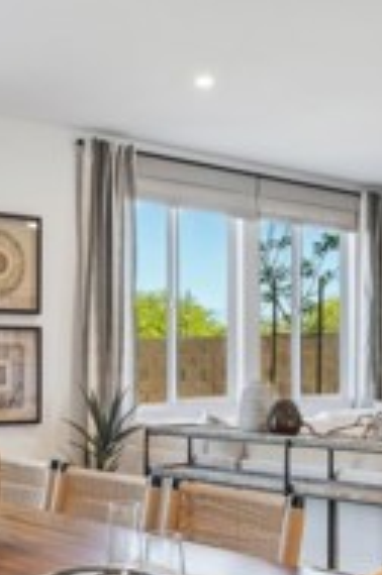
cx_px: 24
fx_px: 863
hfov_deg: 24.1
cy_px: 372
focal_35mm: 54
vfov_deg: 36.6
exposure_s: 1/30
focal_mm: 16
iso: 400
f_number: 7.1
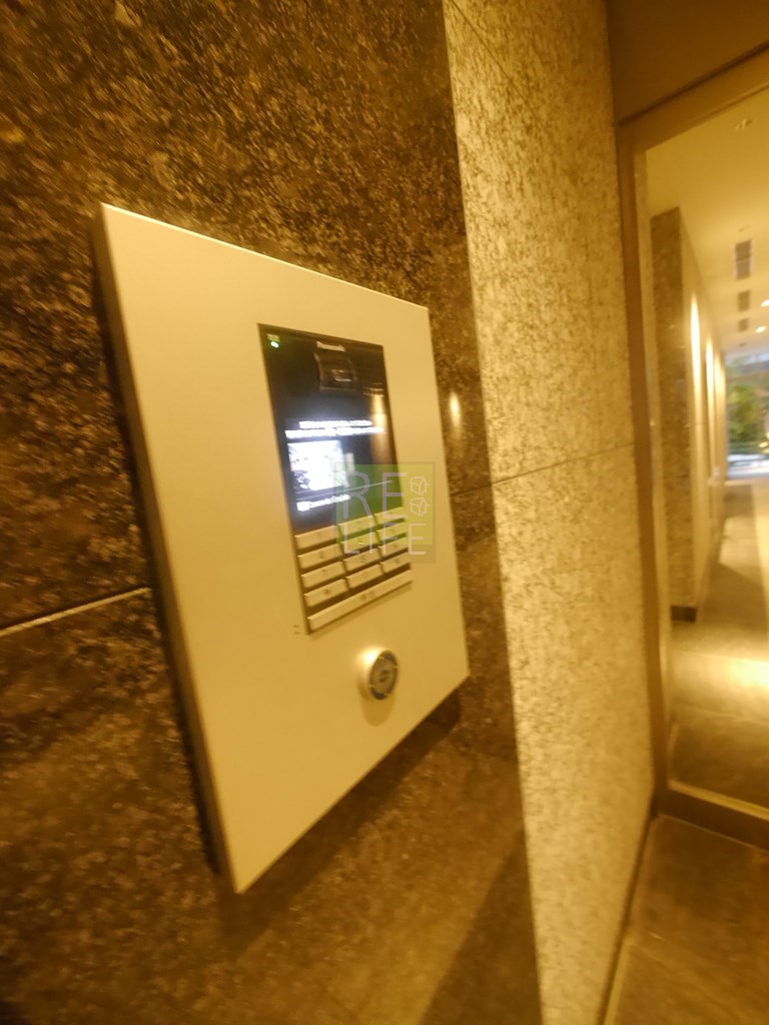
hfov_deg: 85.7
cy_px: 512
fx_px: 415
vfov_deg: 102.1
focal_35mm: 14
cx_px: 384
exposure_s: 1/20
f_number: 4
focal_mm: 7
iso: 3200
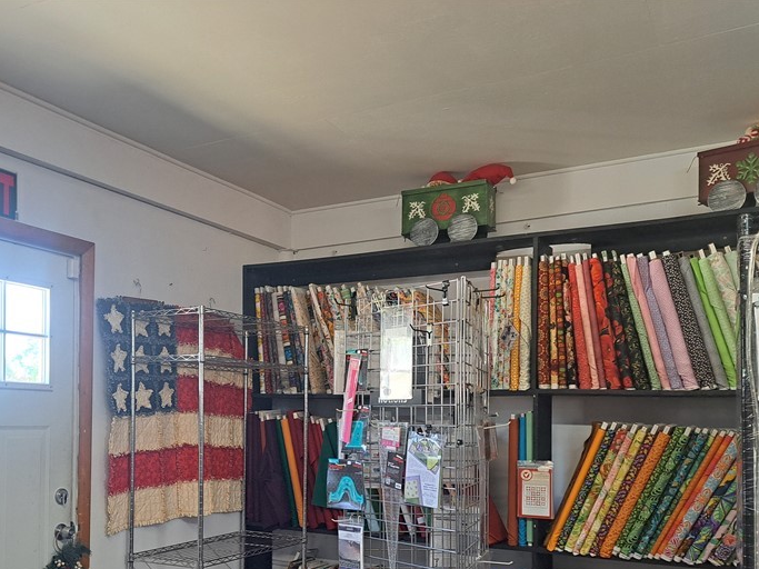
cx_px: 264
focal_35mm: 36
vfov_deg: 38.6
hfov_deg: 50.6
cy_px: 425
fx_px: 789
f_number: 1.8
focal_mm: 5.23
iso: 125
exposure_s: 1/60
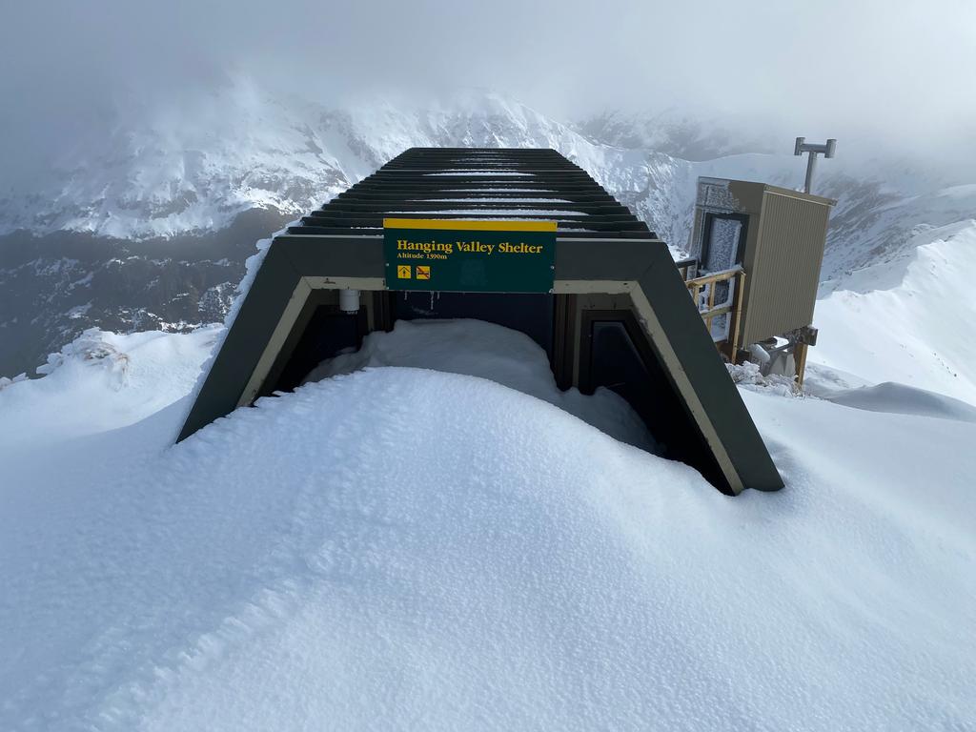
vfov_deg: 53.1
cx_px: 488
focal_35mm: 26
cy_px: 366
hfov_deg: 67.3
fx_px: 733
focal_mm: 4.25
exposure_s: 1/4608
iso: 32
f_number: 1.8
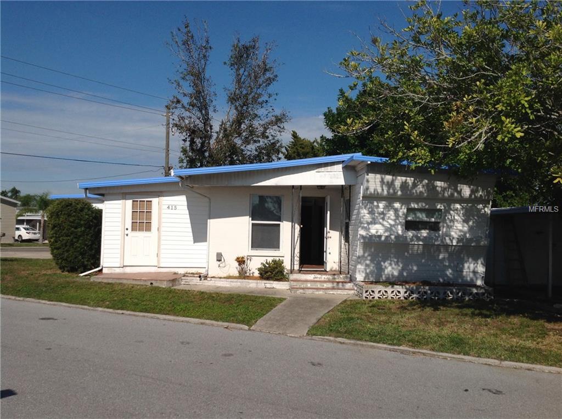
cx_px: 281
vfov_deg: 40.6
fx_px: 567
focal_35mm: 35
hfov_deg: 52.7
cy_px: 210
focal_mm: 4.28
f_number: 2.4
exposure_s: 1/4329
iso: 50
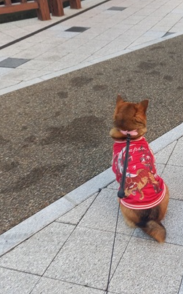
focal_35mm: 42
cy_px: 137
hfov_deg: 28.2
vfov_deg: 47.2
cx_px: 193
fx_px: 336
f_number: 1.8
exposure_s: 1/50
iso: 200
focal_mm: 4.65
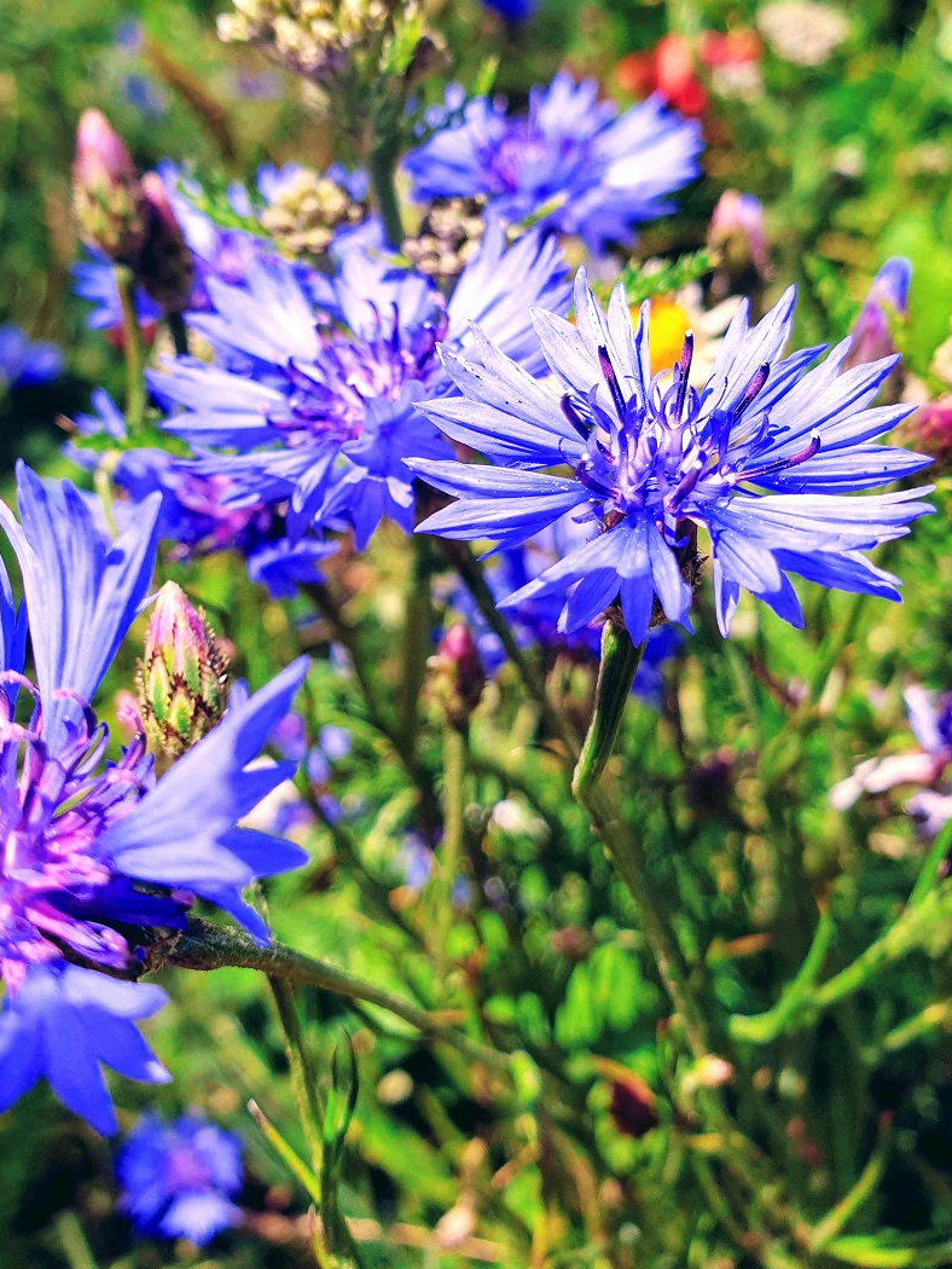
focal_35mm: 33
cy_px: 507
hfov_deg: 42.8
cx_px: 406
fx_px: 1210
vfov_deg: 54.9
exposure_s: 1/874
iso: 50
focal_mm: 4.3
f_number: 2.4
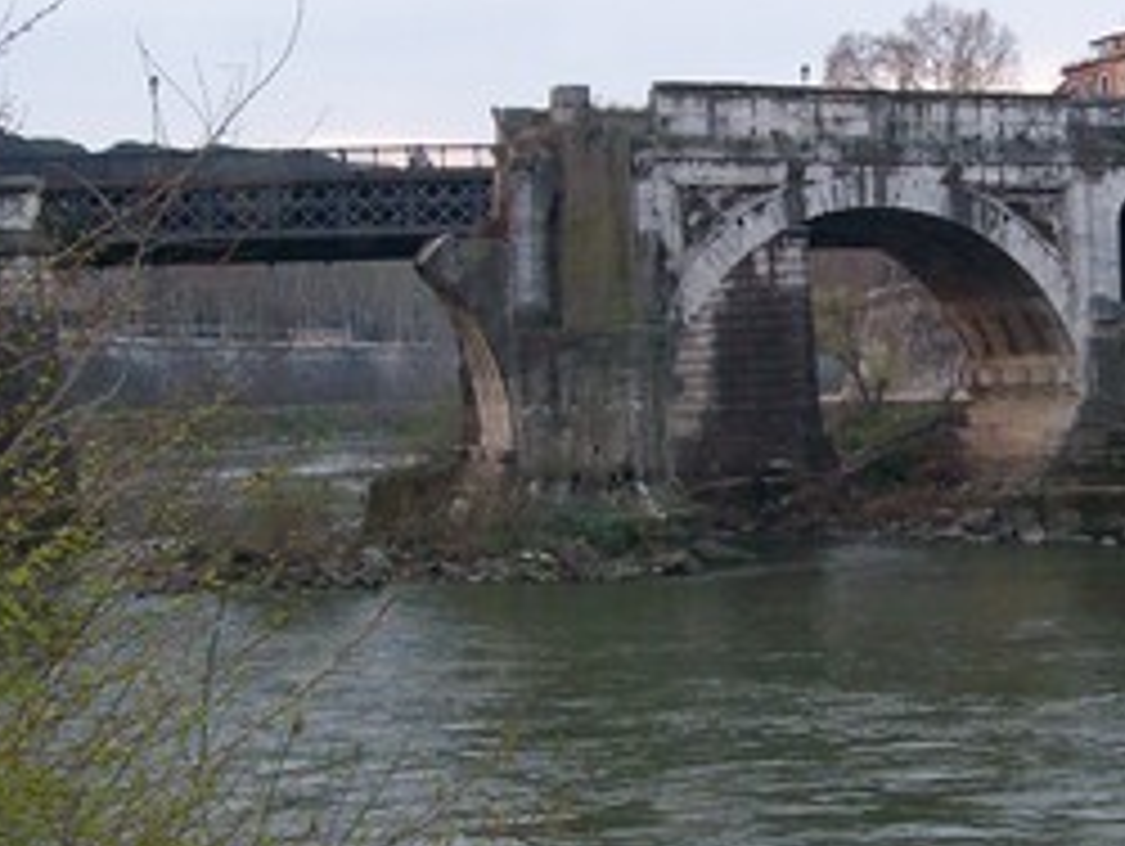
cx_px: 837
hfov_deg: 26.7
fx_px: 2342
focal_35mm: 72
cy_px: 385
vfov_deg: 20.5
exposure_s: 1/64
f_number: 2.7
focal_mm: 6
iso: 140
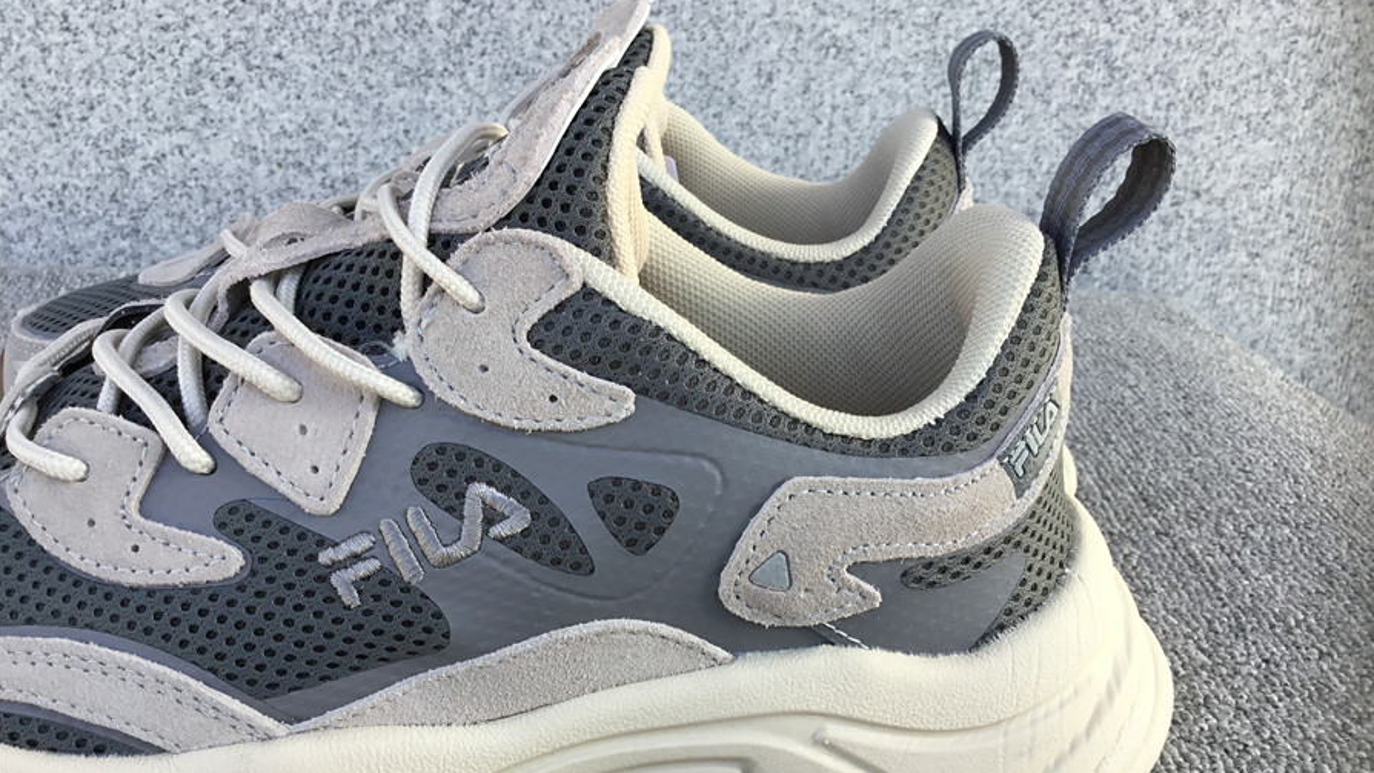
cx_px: 689
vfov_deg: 34.5
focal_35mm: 34
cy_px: 474
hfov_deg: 58.0
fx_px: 1239
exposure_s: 1/199
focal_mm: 3.3
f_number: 2.4
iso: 25
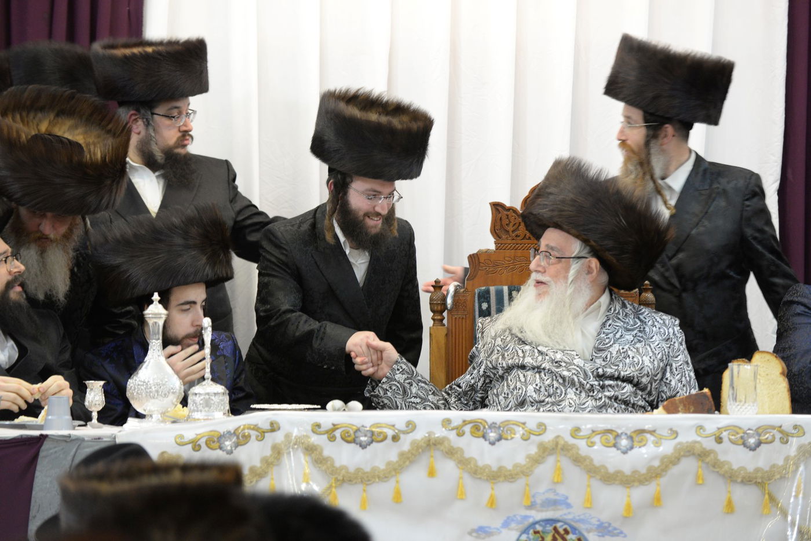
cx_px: 406
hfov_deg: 12.8
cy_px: 270
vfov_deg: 8.6
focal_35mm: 160
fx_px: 3605
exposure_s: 1/100
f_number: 4.5
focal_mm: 160
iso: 2000
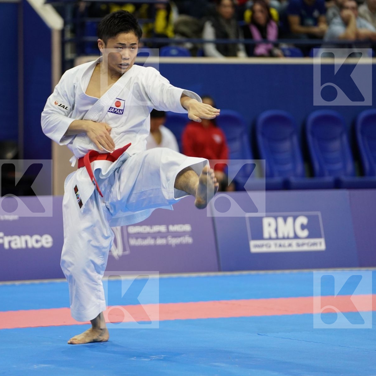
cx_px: 130
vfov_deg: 8.8
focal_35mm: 198
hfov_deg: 8.8
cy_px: 188
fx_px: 2433
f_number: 2.8
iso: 2000
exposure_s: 1/500
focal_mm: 155
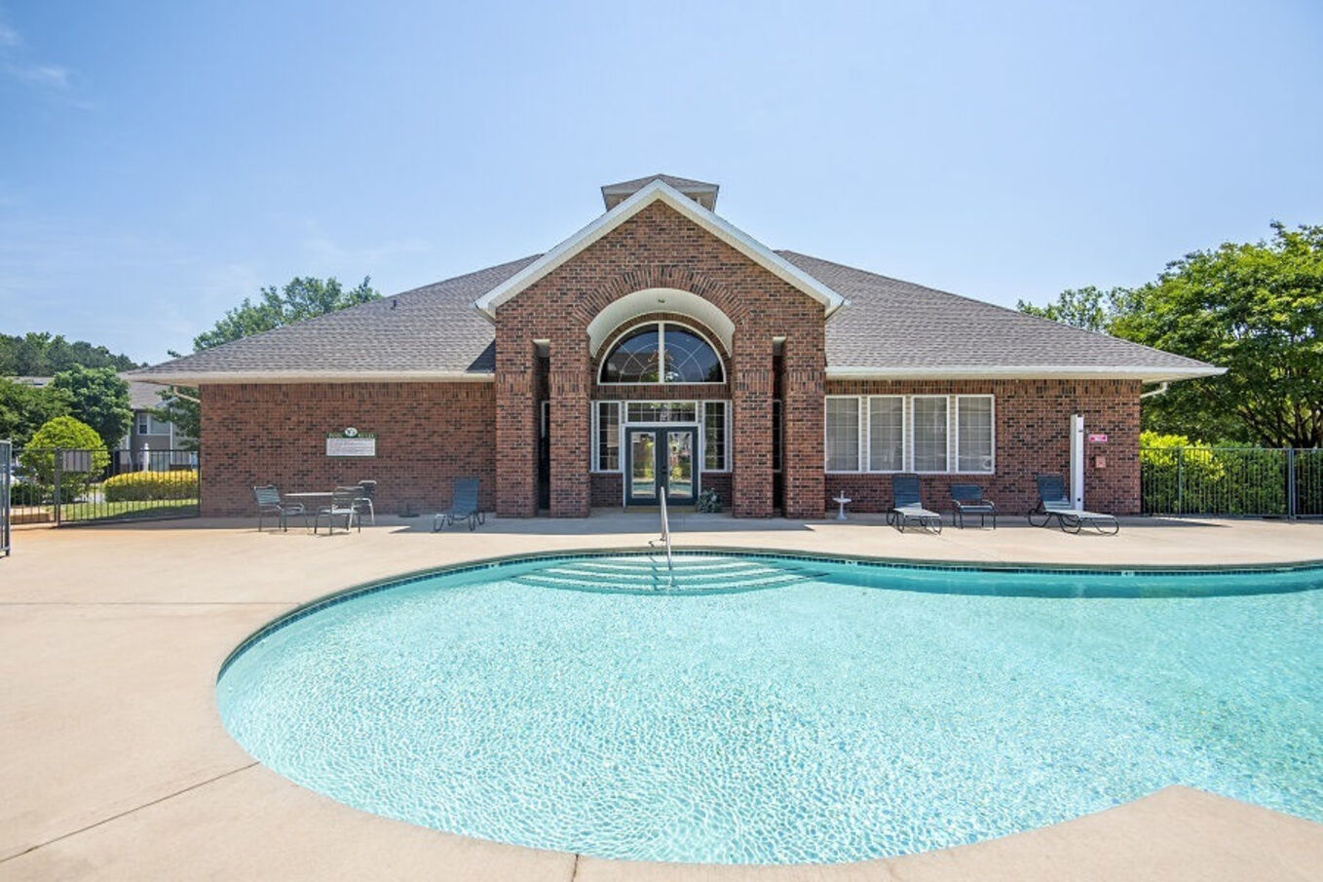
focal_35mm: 16
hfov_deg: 96.7
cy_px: 441
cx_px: 662
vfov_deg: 73.7
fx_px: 588
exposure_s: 1/1600
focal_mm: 16
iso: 400
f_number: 7.1
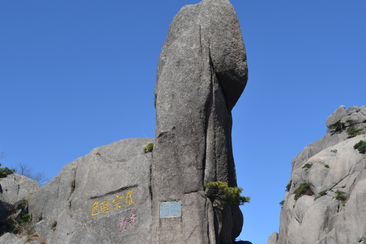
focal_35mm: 43
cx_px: 179
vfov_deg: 31.2
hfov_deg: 45.4
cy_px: 127
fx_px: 437
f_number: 7.1
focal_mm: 22
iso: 100
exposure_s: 1/200
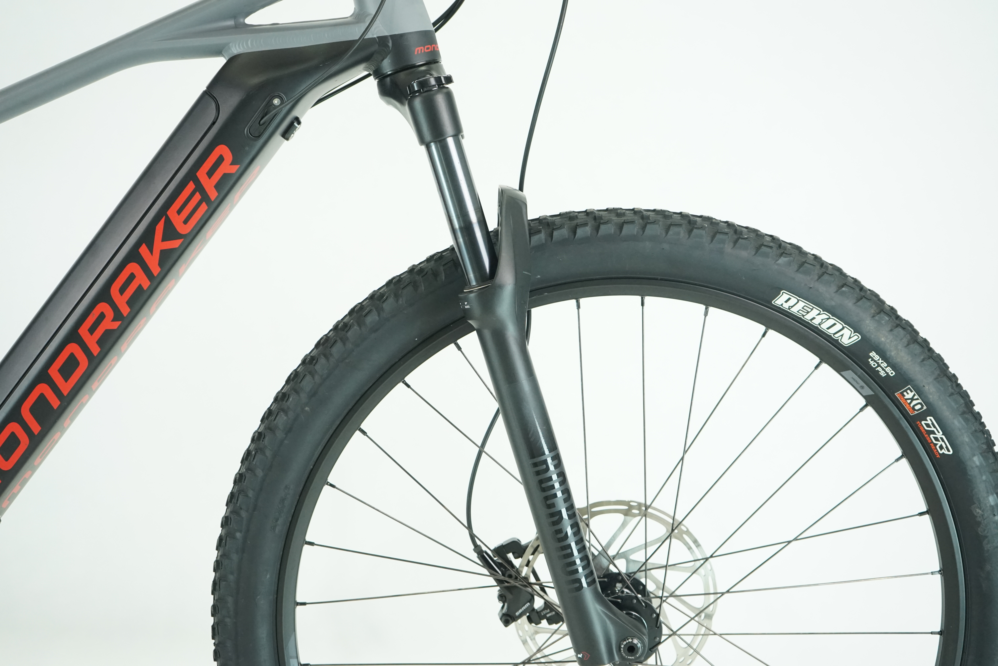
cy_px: 333
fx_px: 1164
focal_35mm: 42
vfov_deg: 31.9
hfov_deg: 46.4
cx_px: 499
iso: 2500
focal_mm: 42
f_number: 5.6
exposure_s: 1/200
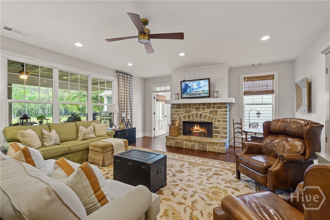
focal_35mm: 16
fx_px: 147
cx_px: 165
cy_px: 110
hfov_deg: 96.7
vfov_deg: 73.7
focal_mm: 16
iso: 1250
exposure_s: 1/20
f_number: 6.3
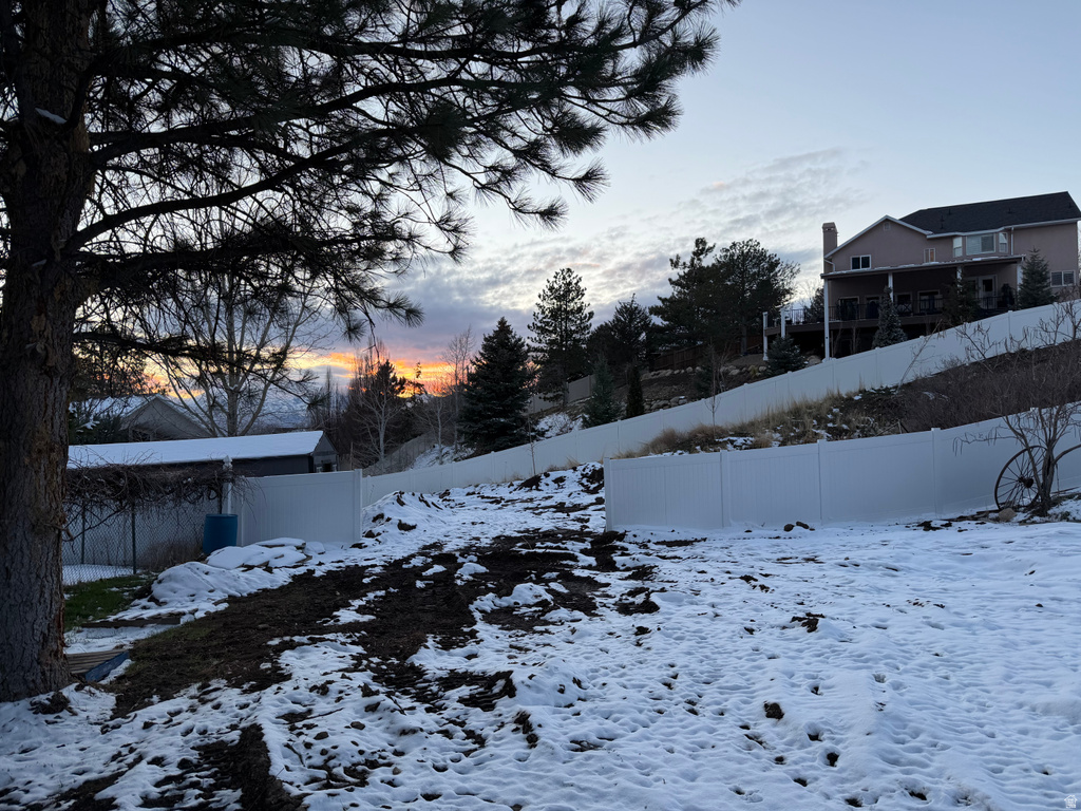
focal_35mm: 24
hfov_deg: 71.6
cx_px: 540
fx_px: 749
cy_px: 406
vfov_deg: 56.8
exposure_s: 1/298
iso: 80
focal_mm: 6.76
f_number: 1.78
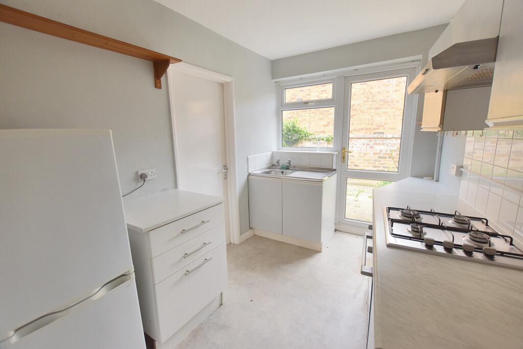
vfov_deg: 77.3
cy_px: 174
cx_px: 262
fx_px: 218
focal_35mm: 15
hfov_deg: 100.4
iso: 400
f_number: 5
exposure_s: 1/250
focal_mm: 10
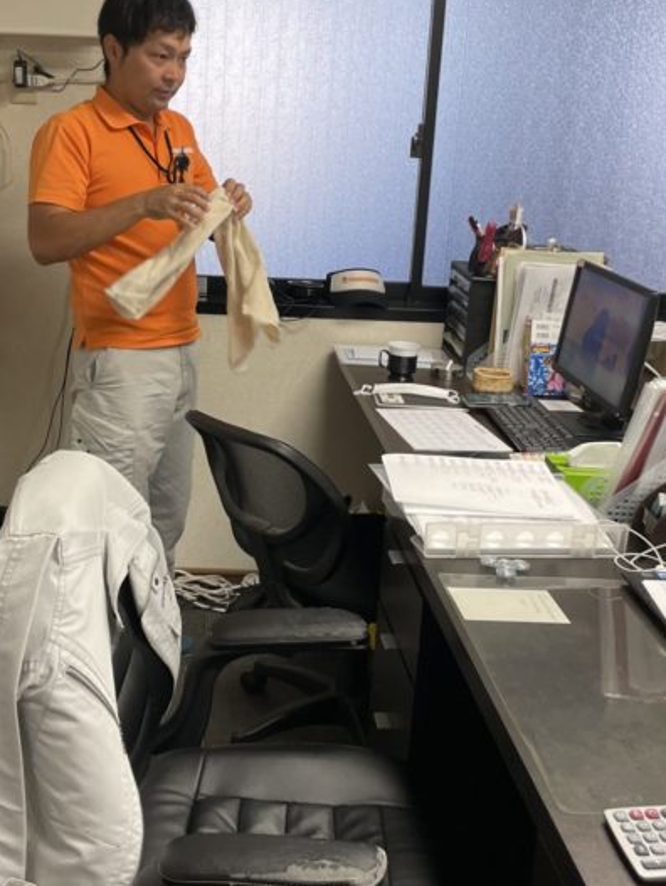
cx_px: 251
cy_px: 399
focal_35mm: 46
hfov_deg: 31.4
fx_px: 1179
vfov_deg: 41.2
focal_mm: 4.2
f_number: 1.6
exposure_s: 1/120
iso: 125
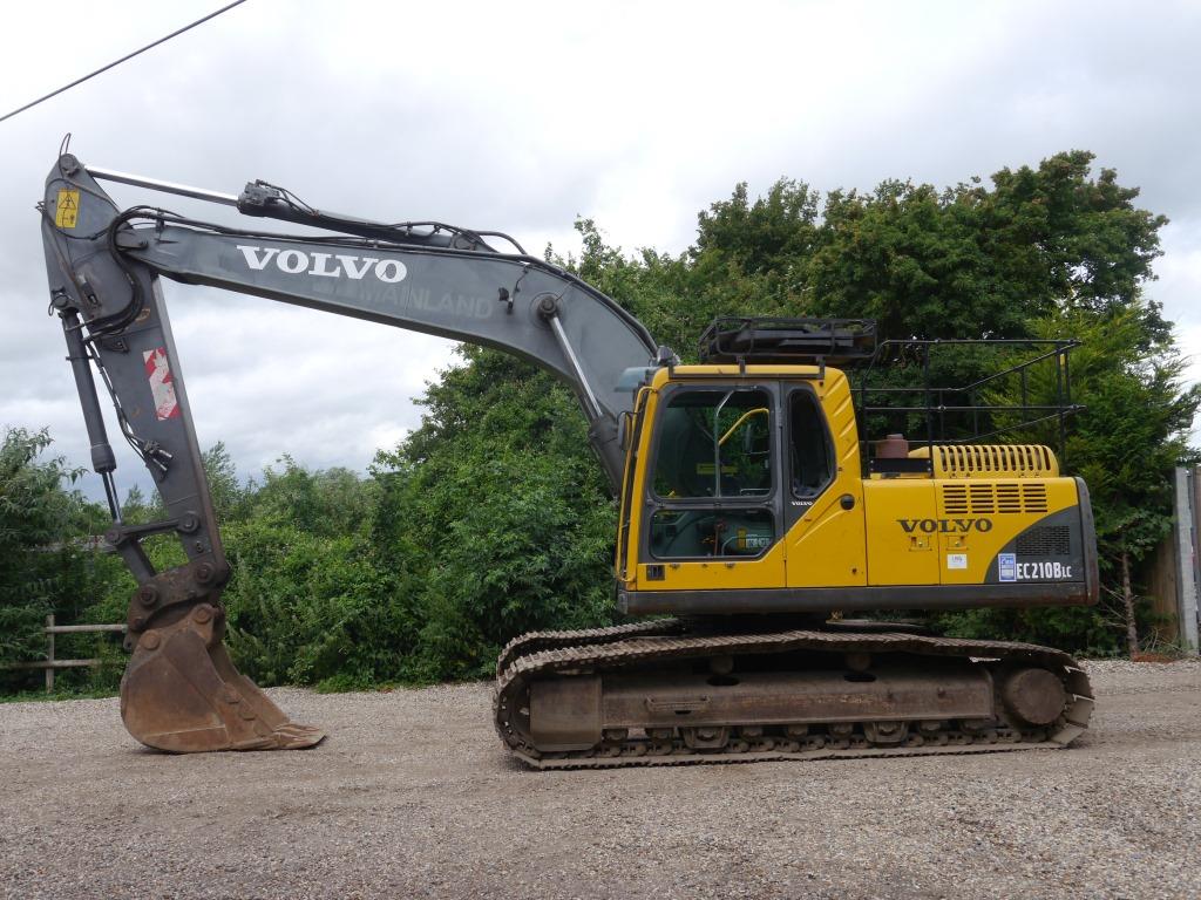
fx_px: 1110
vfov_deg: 44.2
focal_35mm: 32
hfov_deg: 56.8
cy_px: 450
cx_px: 600
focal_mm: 16
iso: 160
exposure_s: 1/320
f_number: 7.1
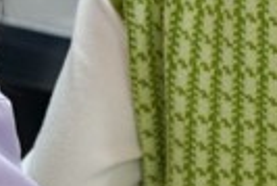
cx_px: -375
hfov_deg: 4.3
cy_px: 238
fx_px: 3636
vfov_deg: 2.9
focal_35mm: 472
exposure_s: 1/160
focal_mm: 70
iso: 1250
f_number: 4
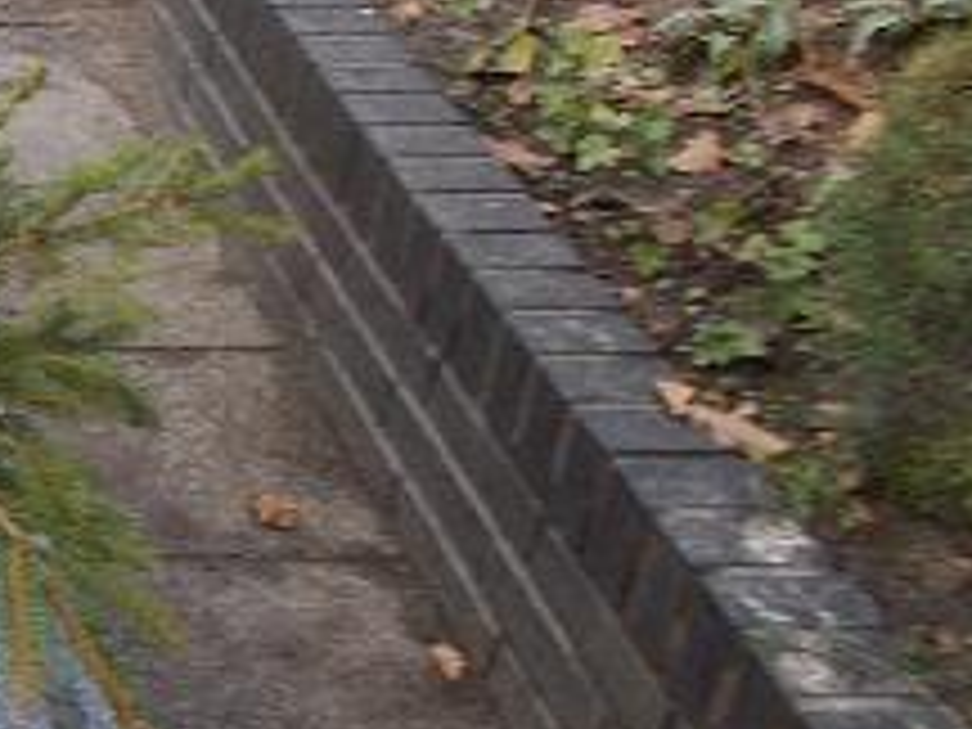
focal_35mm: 77
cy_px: 176
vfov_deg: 19.0
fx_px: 2162
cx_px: -459
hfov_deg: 21.5
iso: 80
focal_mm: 4.6
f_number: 3.2
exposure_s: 1/50
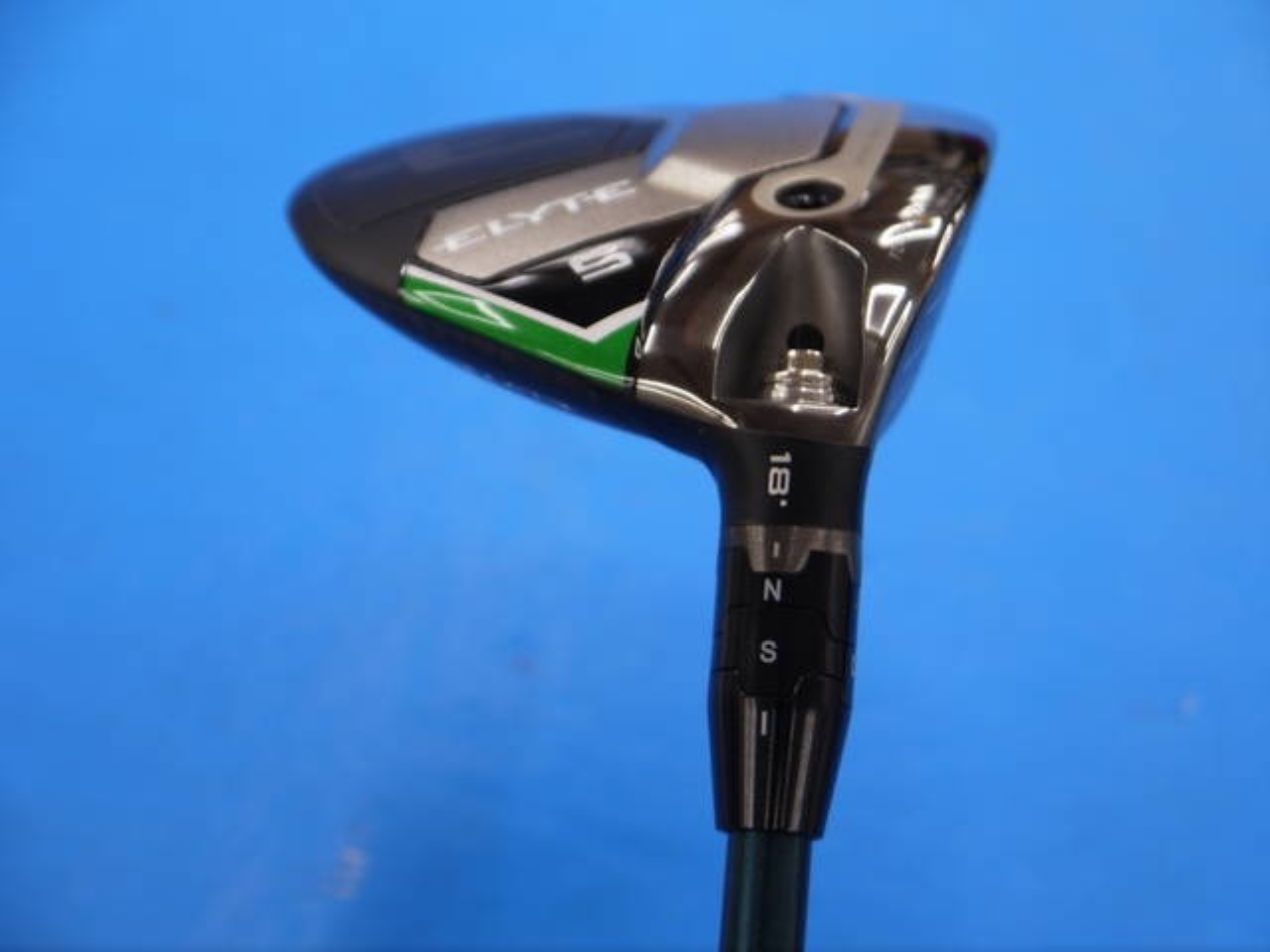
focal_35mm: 74
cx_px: 635
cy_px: 476
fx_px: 2715
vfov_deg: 19.9
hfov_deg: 26.3
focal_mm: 37
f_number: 5.4
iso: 320
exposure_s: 1/80
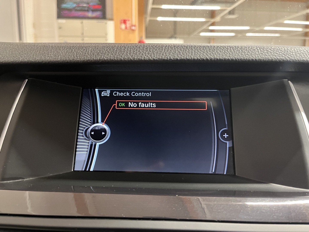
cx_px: 154
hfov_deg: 67.3
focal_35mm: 26
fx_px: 232
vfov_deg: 53.1
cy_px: 116
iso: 500
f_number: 1.6
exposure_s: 1/26
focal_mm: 5.1
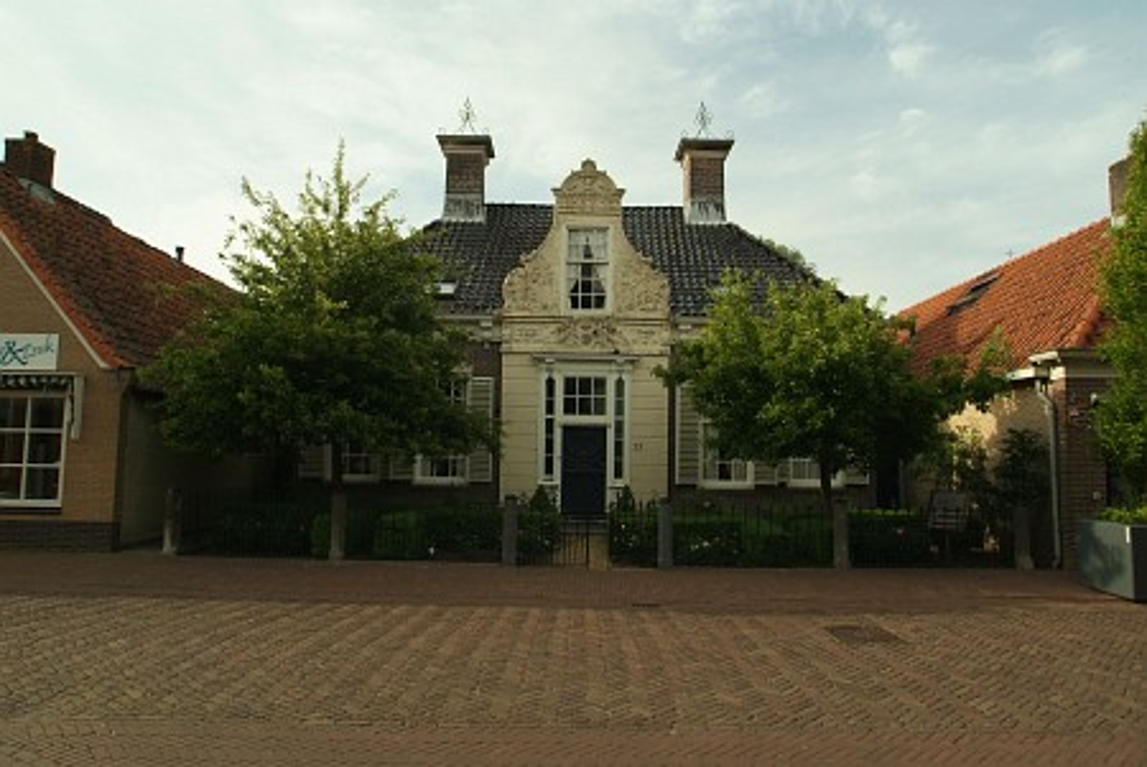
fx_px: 670
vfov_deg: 59.6
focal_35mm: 21
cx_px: 574
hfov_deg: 81.1
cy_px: 384
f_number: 8
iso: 400
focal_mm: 14
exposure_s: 1/350
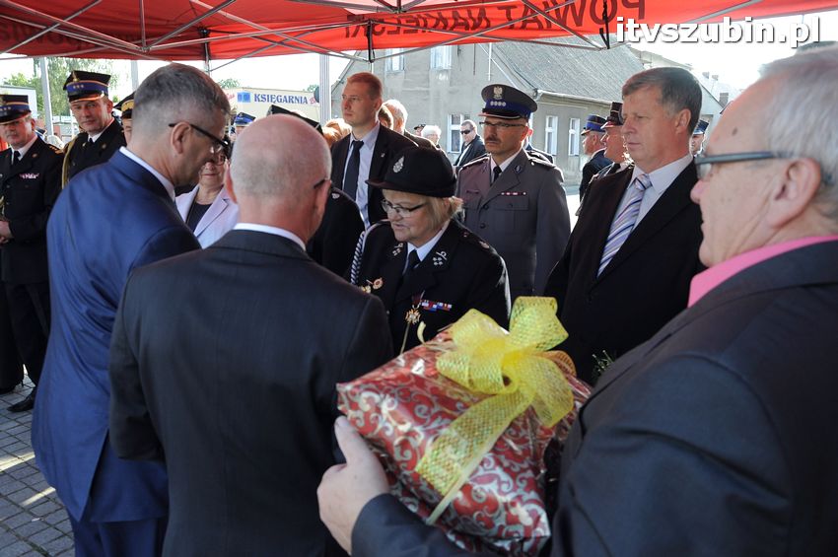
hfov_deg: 59.5
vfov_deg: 41.6
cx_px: 419
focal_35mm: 32
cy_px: 278
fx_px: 733
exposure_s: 1/160
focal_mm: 21
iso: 400
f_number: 6.3
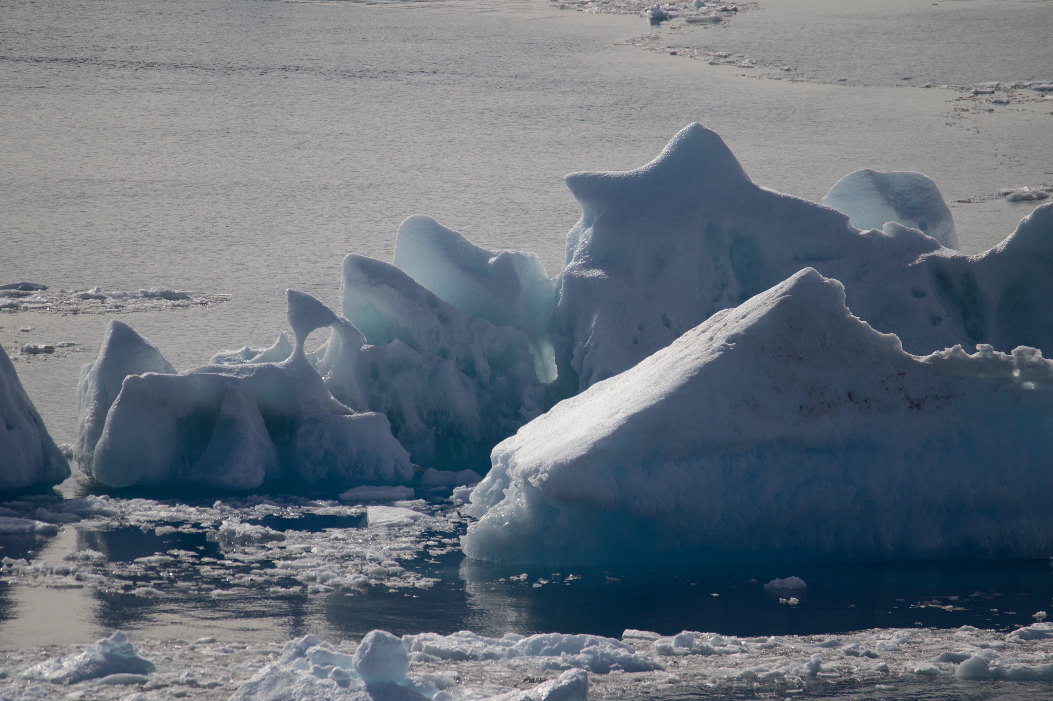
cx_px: 526
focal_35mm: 600
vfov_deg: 2.3
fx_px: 17538
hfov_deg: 3.4
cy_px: 350
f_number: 6.3
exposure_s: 1/800
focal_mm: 600
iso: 100
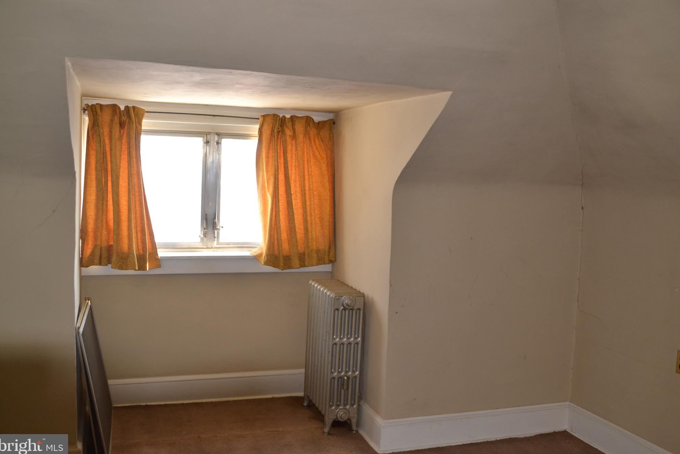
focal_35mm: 34
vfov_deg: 38.9
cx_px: 342
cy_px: 225
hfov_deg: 55.8
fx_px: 642
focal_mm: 22
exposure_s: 1/60
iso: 400
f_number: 4
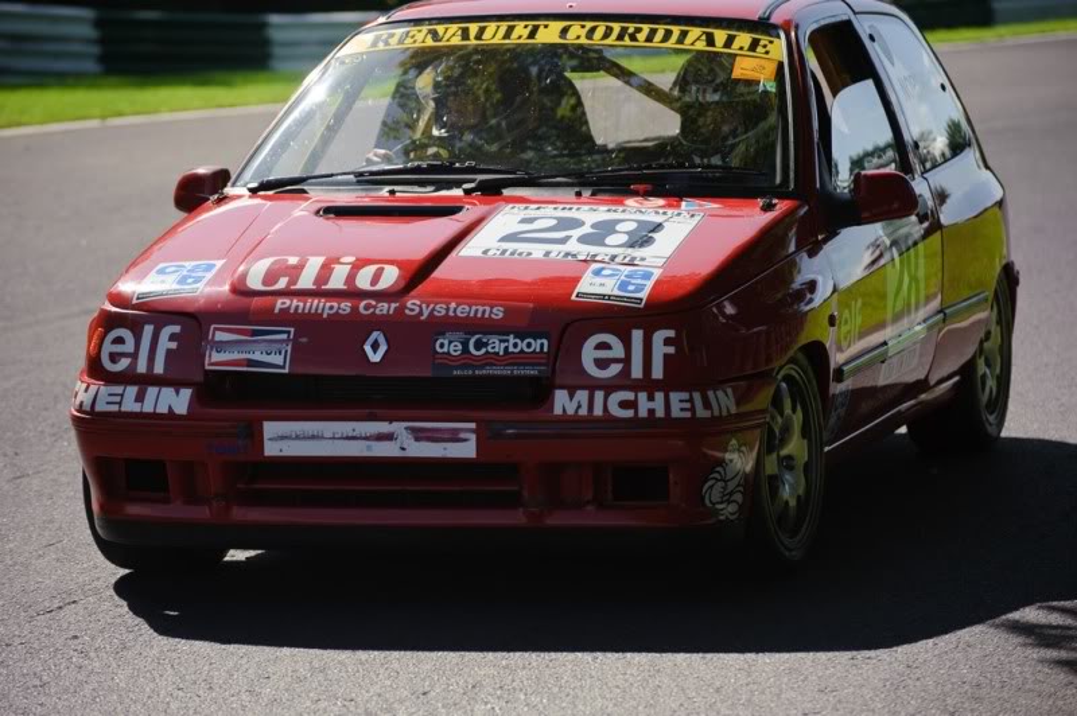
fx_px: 4185
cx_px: 538
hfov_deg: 14.7
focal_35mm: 140
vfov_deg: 9.8
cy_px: 358
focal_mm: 140
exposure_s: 1/1250
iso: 400
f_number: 5.6
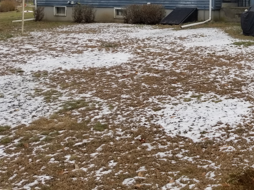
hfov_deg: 32.9
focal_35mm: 54
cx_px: 248
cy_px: 13
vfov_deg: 26.0
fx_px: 396
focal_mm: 4.25
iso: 50
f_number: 1.7
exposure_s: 1/918
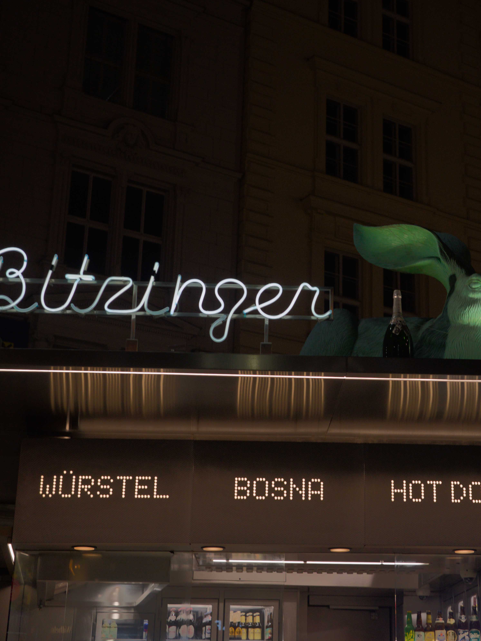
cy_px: 321
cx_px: 342
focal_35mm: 58
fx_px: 1075
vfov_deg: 33.2
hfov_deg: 25.0
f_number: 2.8
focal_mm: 26
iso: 500
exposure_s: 1/100
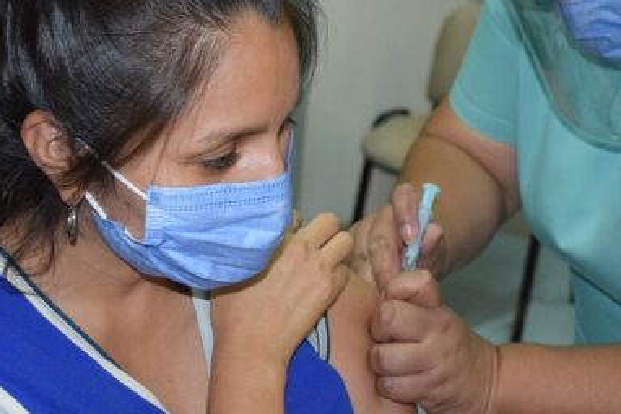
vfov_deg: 16.6
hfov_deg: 24.7
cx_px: 395
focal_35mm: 82
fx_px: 1415
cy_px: 90
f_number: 4.5
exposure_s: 1/60
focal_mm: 30
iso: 2000
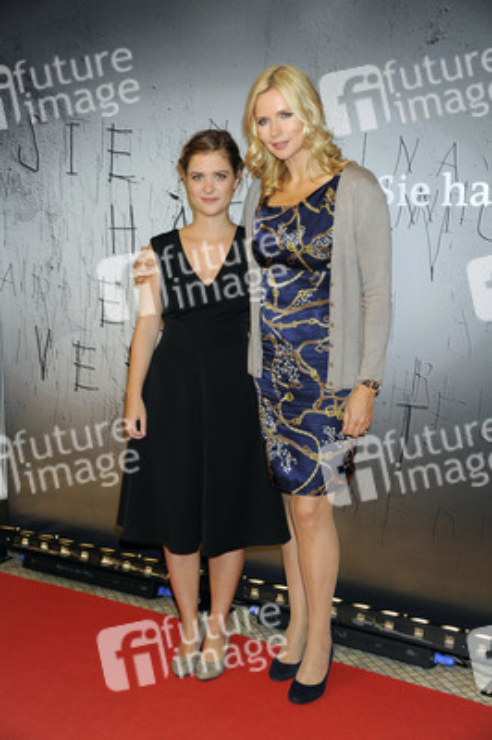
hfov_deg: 26.9
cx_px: 246
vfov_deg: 39.6
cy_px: 370
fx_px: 1027
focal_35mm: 50
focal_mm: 50
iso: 800
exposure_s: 1/160
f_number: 5.6
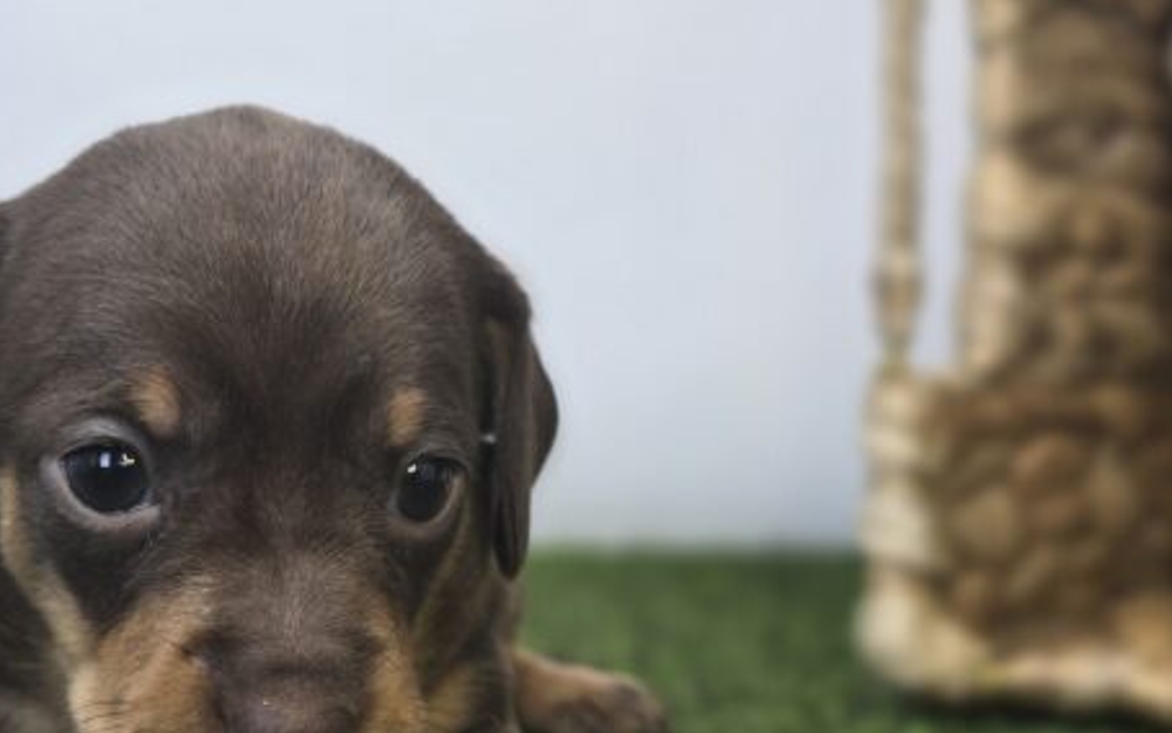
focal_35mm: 55
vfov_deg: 23.4
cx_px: 305
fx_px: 1757
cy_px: 529
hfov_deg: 36.1
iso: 40
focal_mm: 6.3
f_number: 1.7
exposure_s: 1/120
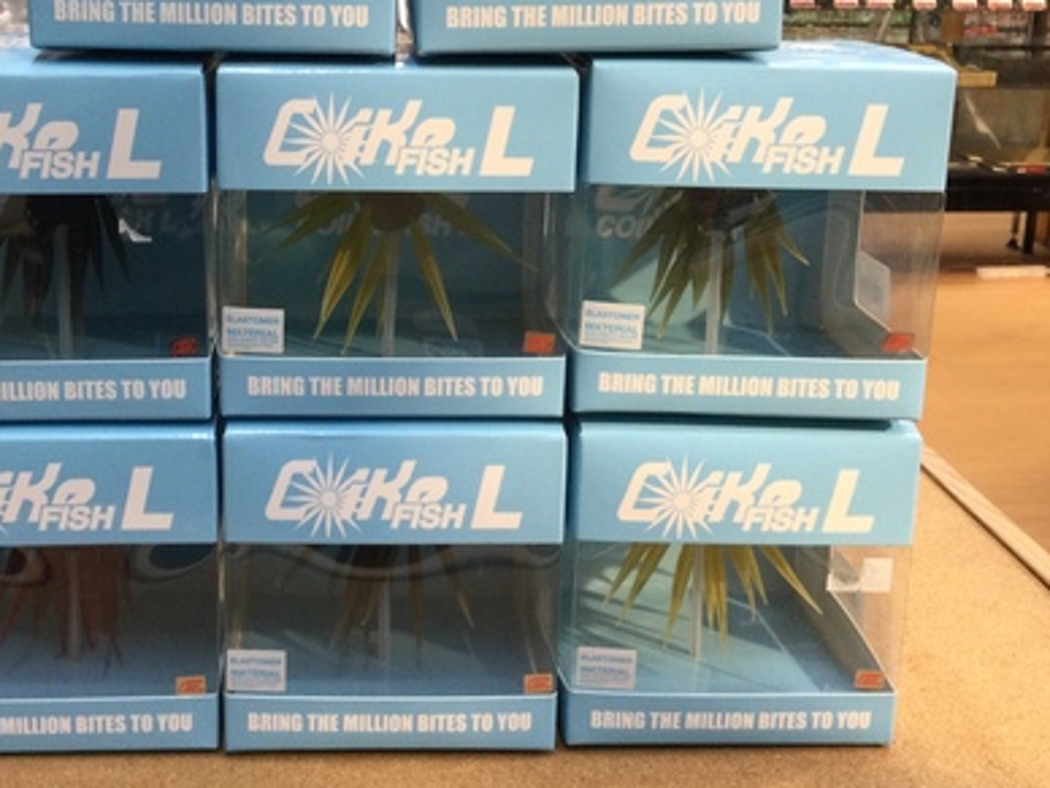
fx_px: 1456
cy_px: 252
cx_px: 384
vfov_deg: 30.0
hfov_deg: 39.4
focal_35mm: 48
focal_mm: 3.3
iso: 40
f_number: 2.4
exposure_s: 1/30
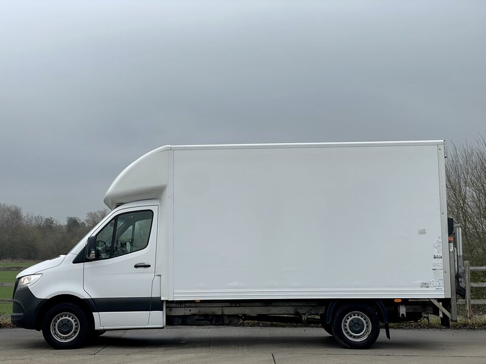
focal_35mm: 52
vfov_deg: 28.0
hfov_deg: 36.8
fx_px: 730
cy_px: 182
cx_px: 243
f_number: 2
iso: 25
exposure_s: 1/158
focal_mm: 6
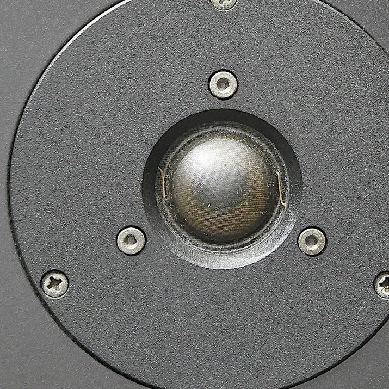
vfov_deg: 9.2
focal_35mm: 190
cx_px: 224
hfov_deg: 9.2
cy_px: 195
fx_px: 2416
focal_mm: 28.7
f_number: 6.3
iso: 1600
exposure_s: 1/6
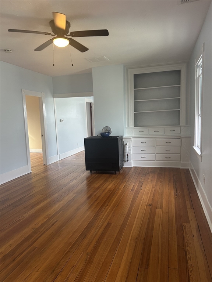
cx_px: 106
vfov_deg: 67.3
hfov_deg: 53.1
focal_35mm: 26
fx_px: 212
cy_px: 141
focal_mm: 5.7
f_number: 1.5
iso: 125
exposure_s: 1/100
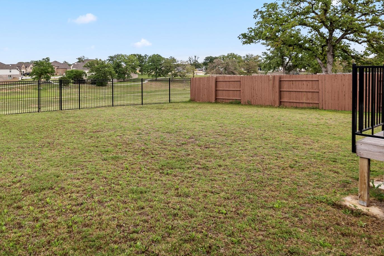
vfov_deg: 46.5
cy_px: 70
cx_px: 129
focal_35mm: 27
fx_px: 288
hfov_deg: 65.7
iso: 250
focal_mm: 18
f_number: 8
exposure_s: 1/160
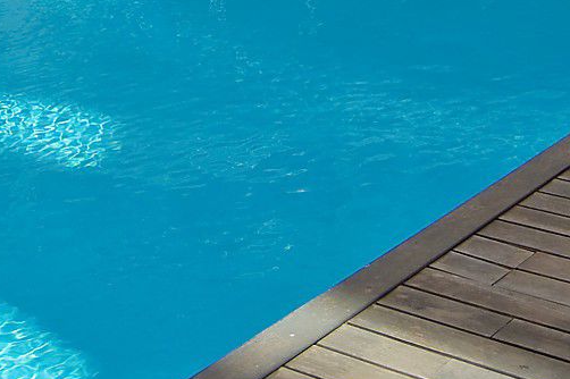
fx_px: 1408
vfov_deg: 13.6
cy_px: -324
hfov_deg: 22.3
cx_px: 53
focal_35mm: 89
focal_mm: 18
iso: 100
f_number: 16
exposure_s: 1/30
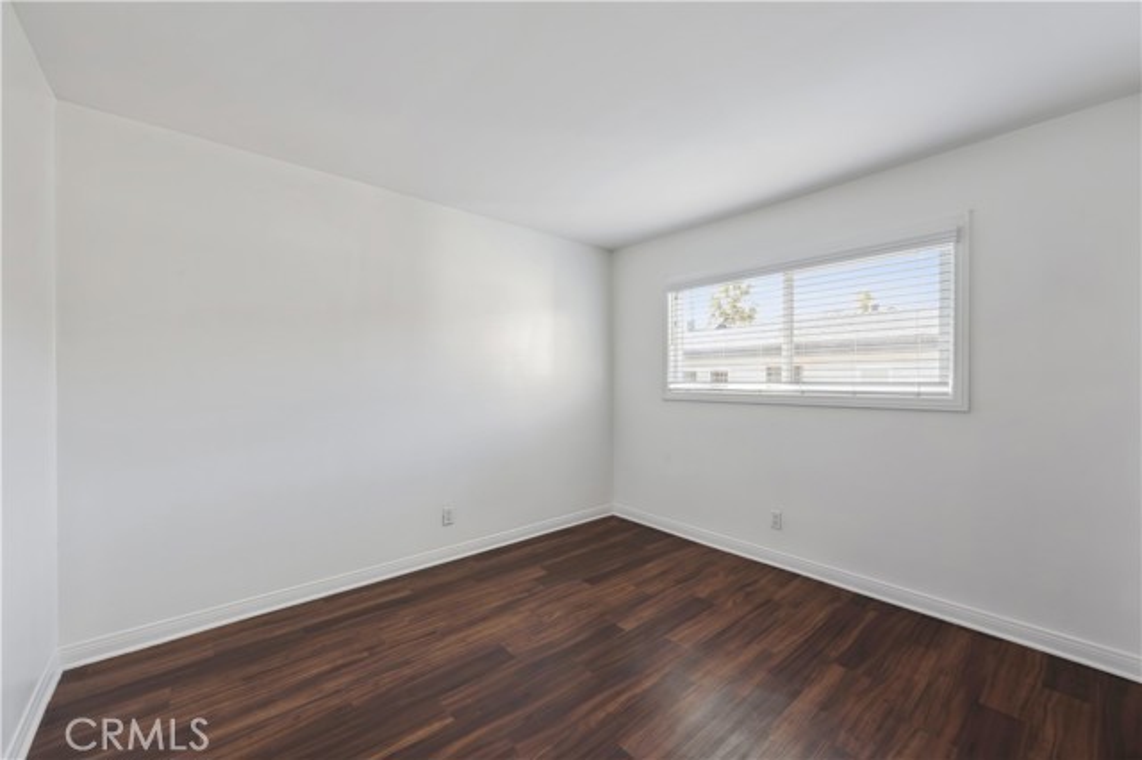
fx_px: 444
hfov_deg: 104.3
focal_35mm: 14
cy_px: 380
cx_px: 571
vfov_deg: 81.1
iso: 100
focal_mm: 14
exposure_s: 1/15
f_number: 10
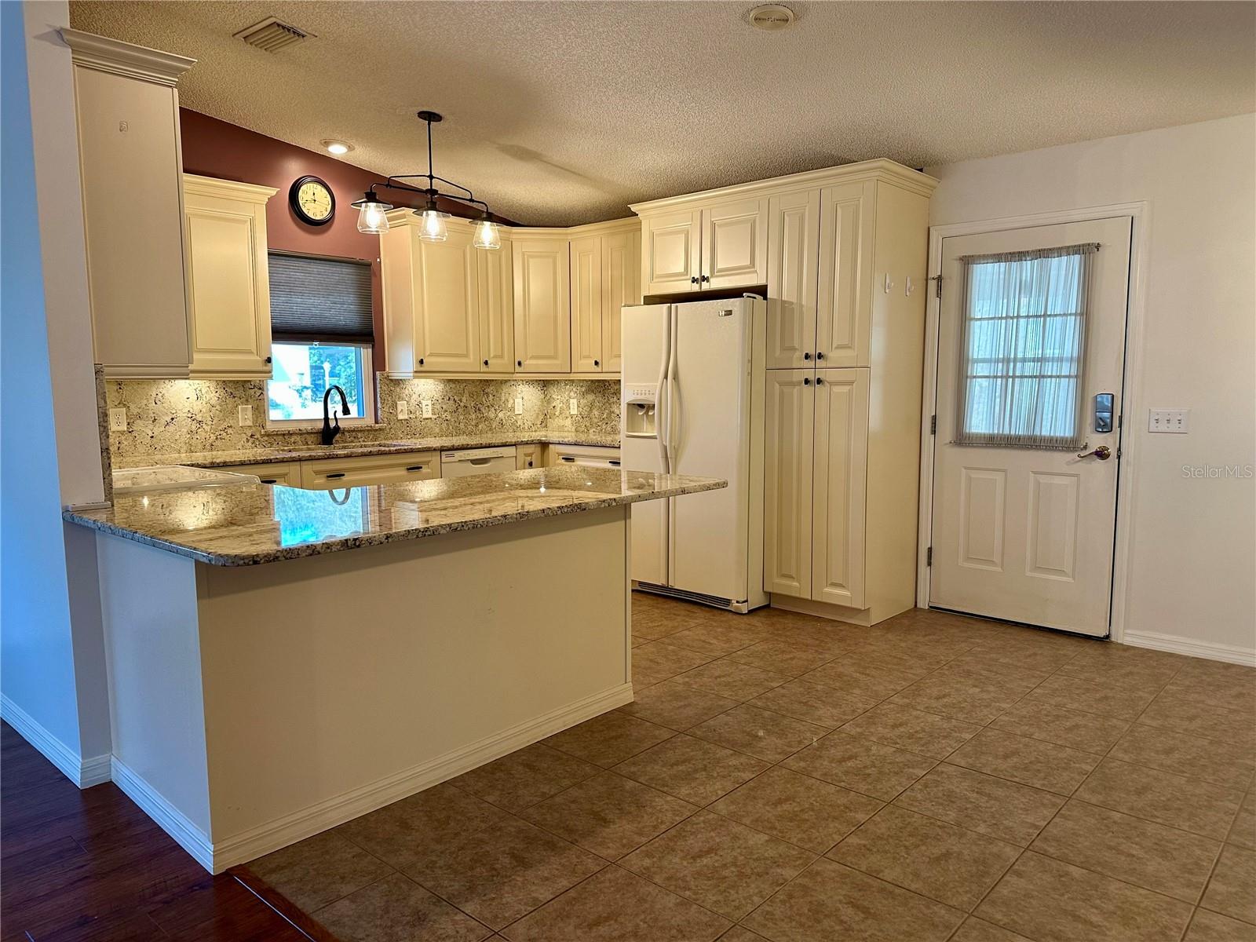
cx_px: 628
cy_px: 471
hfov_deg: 71.6
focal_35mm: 24
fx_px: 871
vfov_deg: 56.8
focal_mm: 6.86
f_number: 1.78
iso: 160
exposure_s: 1/60
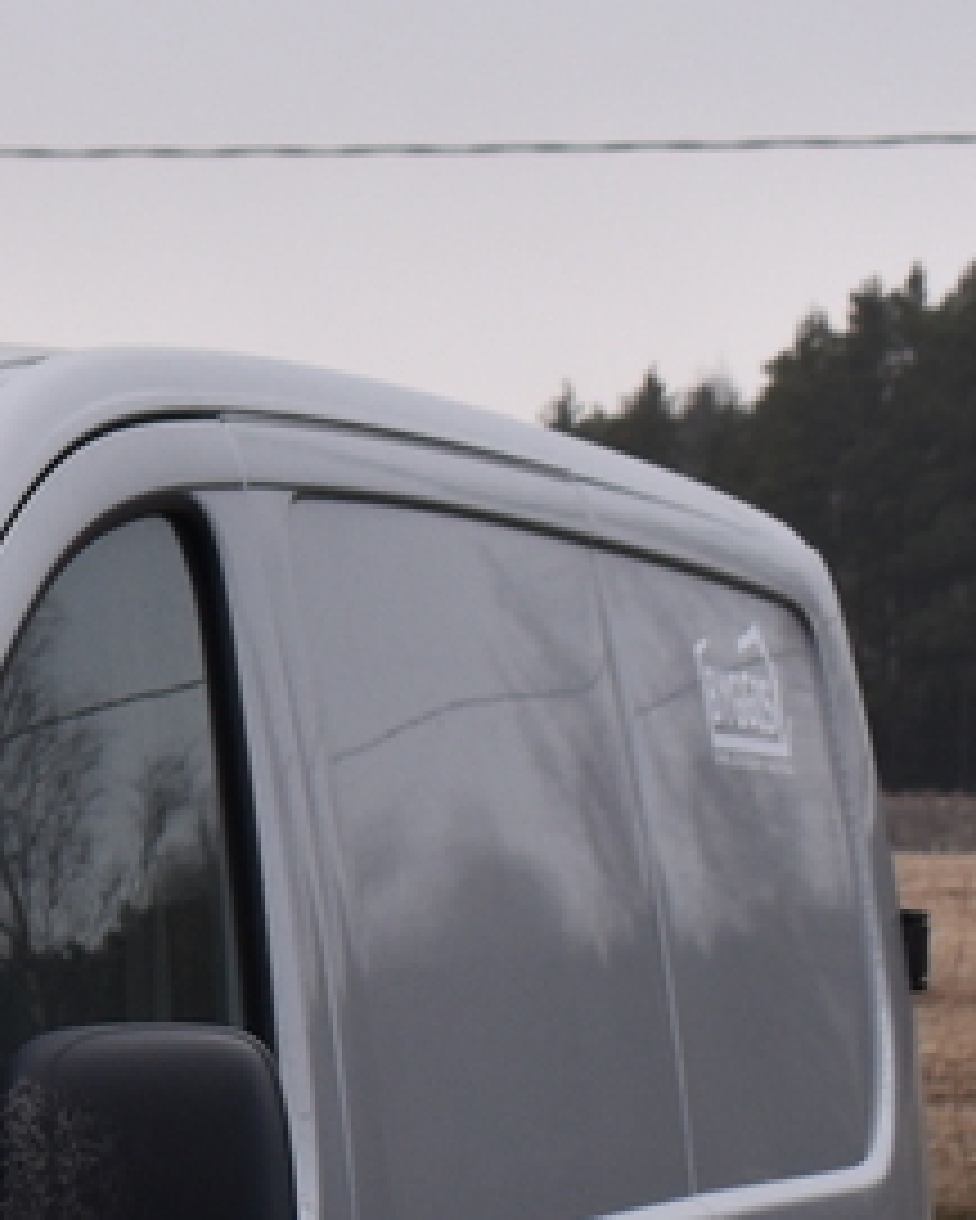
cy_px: 1337
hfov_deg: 6.5
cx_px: -1273
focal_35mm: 227
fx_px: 8185
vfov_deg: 8.5
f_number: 6.7
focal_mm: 27
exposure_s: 1/180
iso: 200
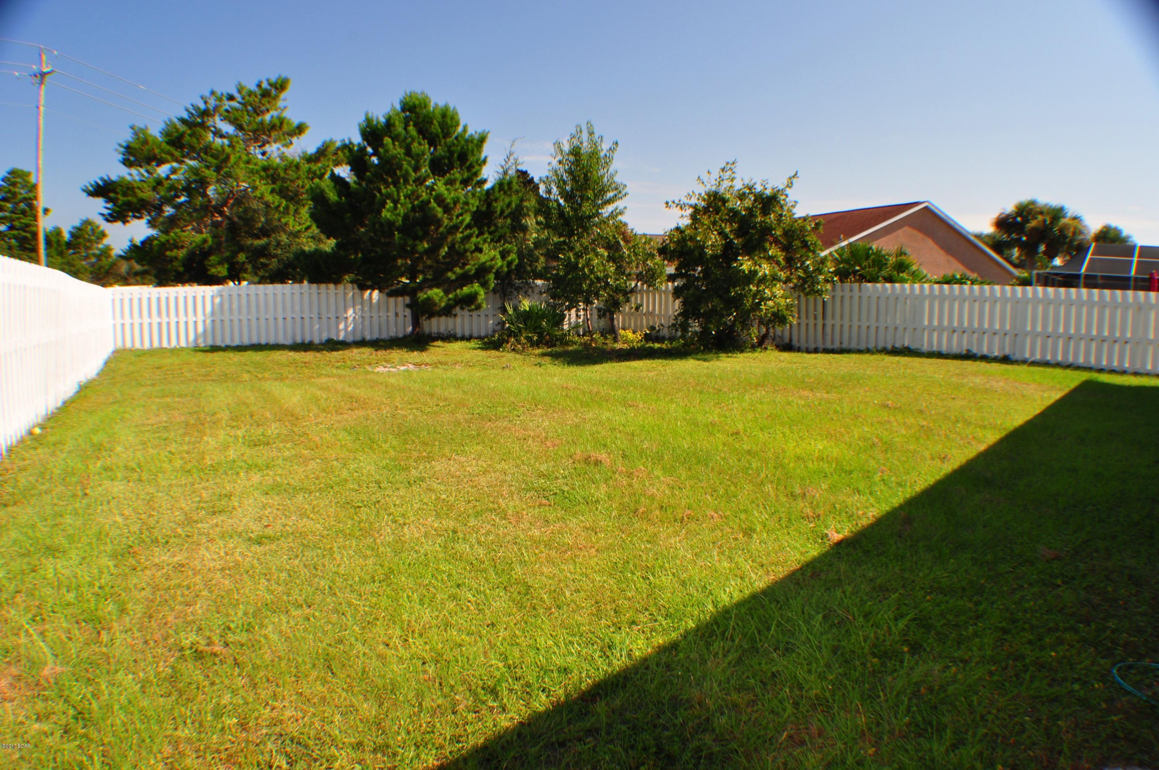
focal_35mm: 27
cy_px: 385
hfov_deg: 67.4
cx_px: 580
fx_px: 868
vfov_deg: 47.8
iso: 200
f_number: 13
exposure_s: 1/200
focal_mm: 18
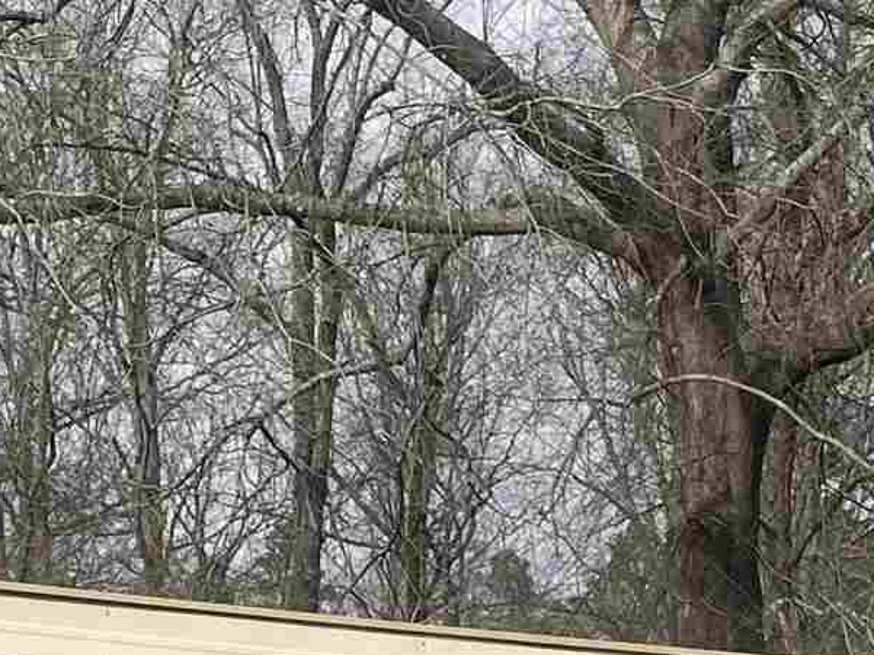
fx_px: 3356
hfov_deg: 14.8
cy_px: 1188
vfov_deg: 10.5
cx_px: 285
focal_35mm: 133
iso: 32
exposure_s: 1/2092
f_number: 1.6
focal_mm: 4.2
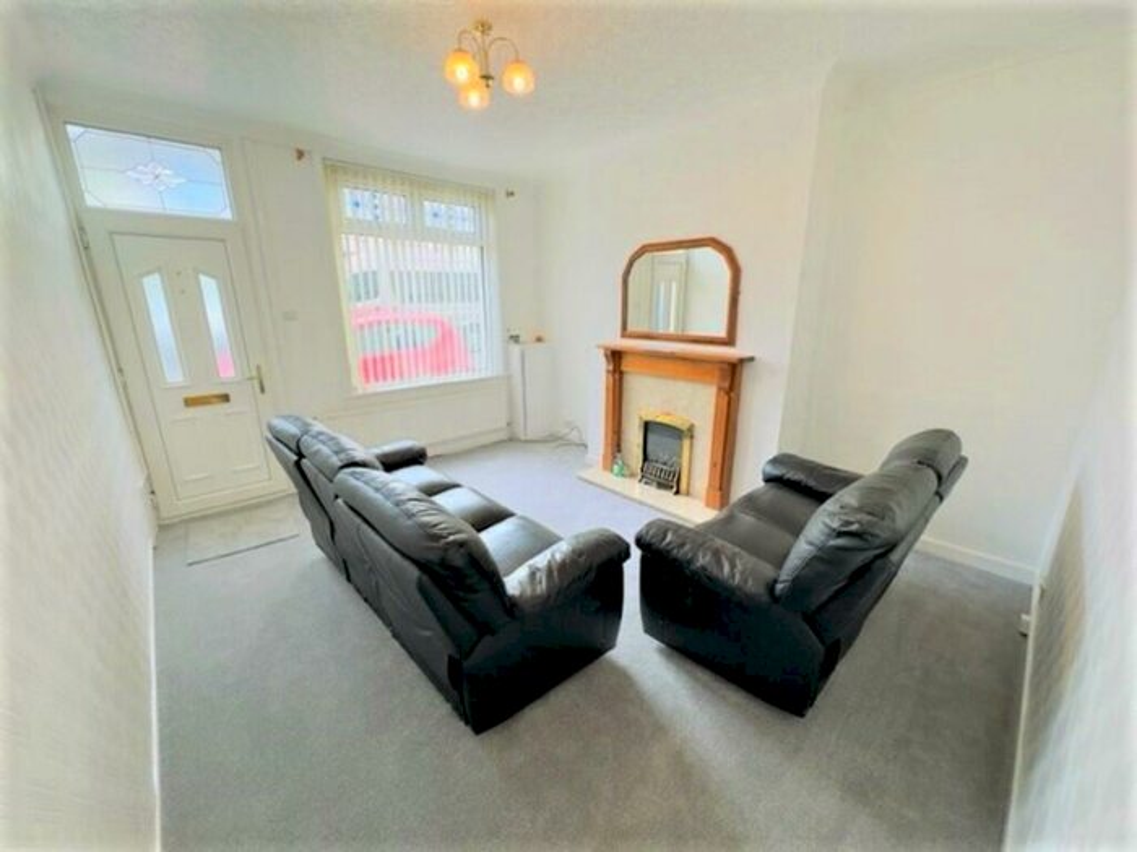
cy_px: 426
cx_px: 568
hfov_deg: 102.1
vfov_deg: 85.7
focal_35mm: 14
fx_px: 460
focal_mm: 2.22
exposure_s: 1/99
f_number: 2.2
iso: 64
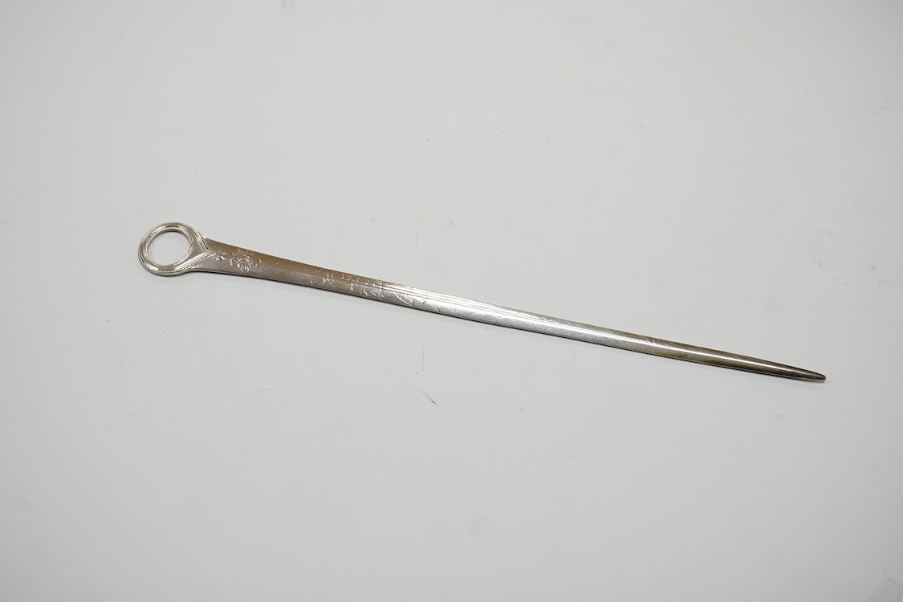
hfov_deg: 43.6
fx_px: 1129
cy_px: 301
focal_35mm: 45
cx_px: 452
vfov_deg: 29.9
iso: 2500
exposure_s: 1/400
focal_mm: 30
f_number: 9
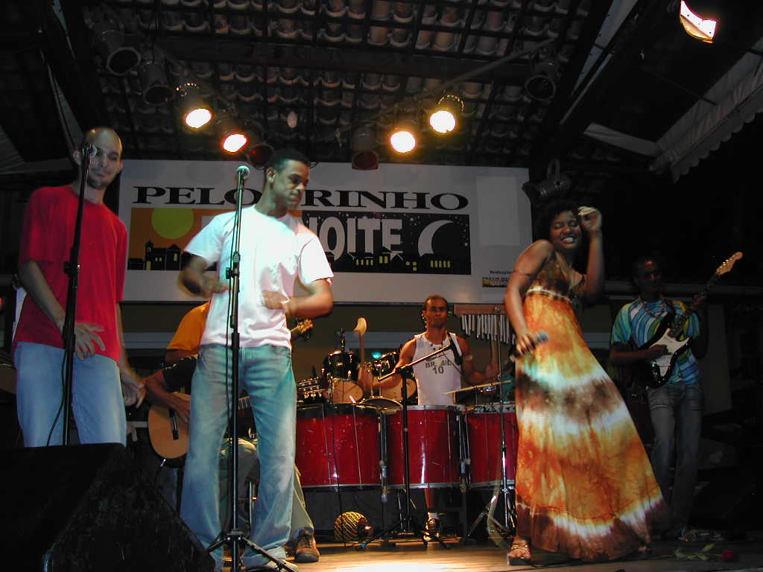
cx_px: 382
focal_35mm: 38
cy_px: 286
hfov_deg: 49.0
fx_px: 838
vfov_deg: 37.7
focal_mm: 8
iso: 100
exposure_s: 1/30
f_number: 2.8
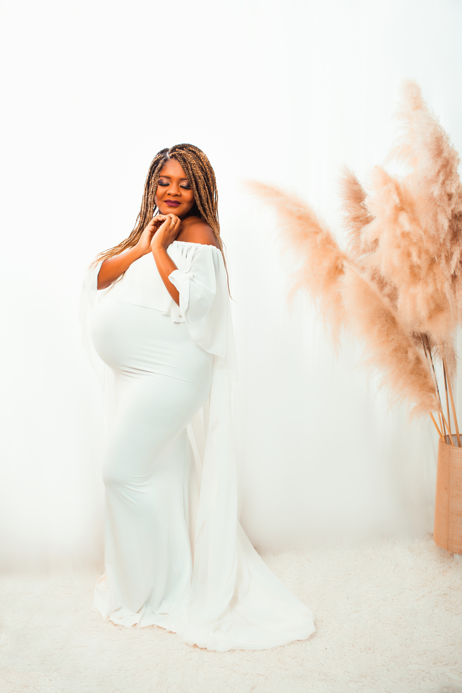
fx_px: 673
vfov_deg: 54.4
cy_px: 346
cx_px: 231
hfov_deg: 37.9
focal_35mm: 35
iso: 1000
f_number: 2.8
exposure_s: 1/160
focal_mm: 35
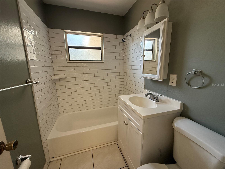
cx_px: 112
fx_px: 91
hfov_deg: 102.1
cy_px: 84
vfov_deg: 85.7
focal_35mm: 14
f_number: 2.2
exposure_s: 1/99
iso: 250
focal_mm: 2.22
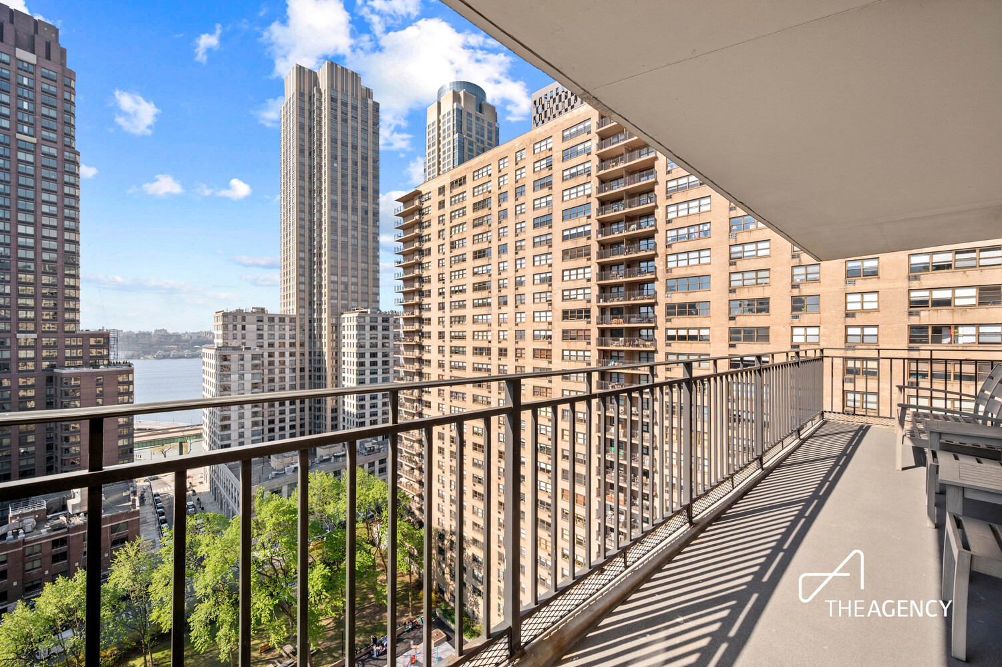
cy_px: 334
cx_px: 501
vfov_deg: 81.1
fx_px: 389
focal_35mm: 14
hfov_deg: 104.3
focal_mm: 14
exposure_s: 1/200
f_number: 11
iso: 320
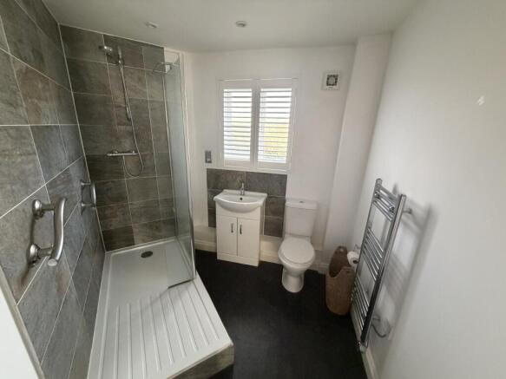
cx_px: 253
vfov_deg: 85.7
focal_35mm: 14
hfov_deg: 102.1
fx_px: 205
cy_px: 190
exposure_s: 1/60
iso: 400
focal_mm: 2.22
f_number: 2.2
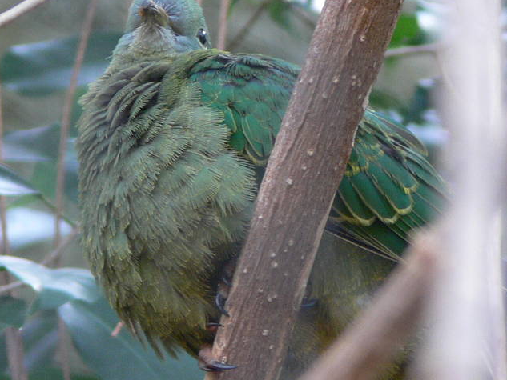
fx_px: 7779
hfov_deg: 3.7
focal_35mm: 531
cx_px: 263
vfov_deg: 2.8
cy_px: 176
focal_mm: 44.5
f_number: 3.6
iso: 160
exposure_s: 1/30
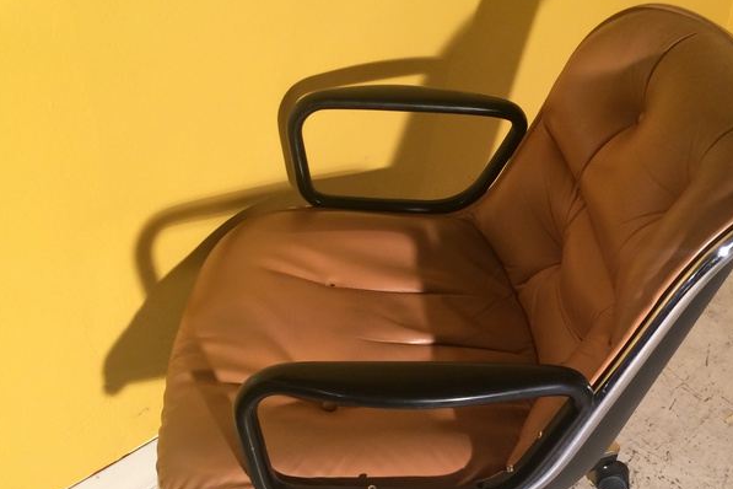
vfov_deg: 28.3
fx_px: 957
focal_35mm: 47
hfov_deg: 41.4
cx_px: 485
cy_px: 350
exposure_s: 1/30
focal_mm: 4.12
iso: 80
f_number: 2.2
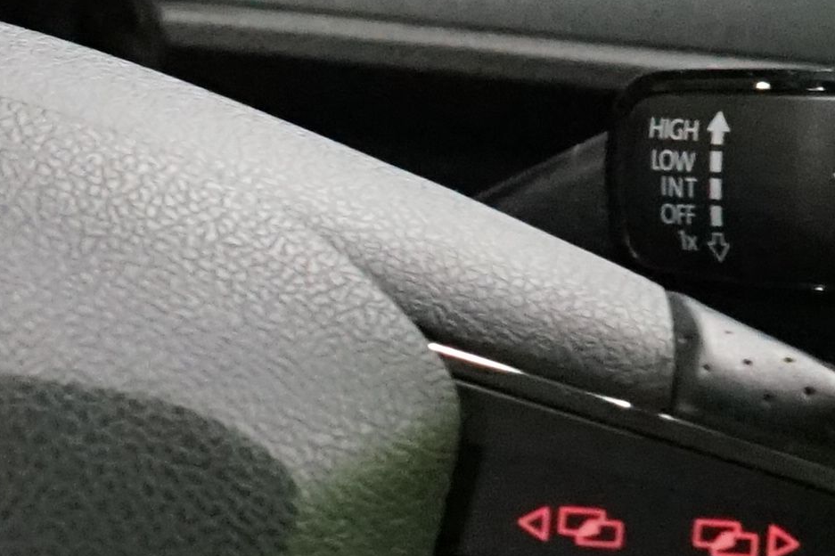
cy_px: 375
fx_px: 5495
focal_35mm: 237
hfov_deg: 8.5
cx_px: -455
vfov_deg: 5.8
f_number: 6.3
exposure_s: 1/50
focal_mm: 37
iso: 6400
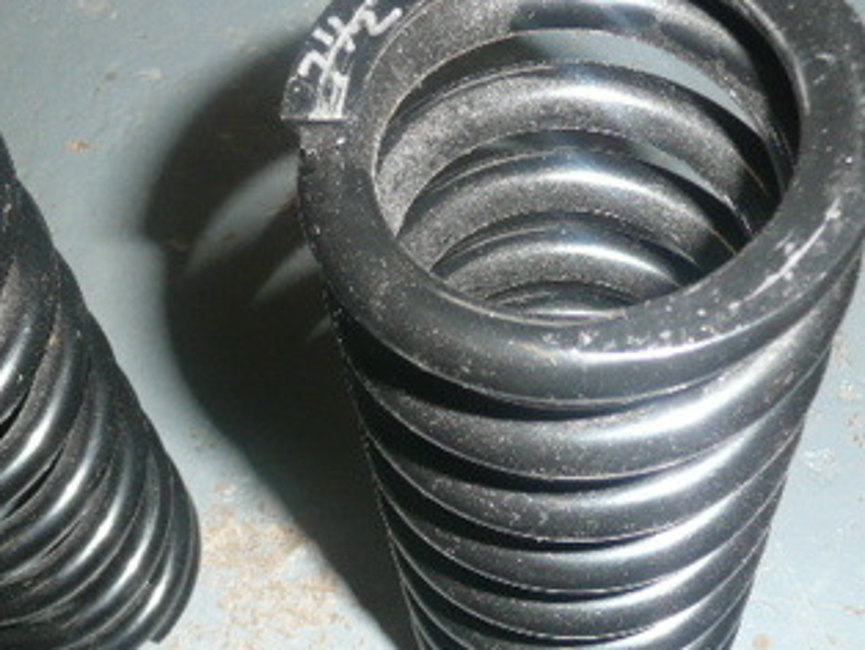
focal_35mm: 57
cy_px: 311
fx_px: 1425
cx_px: 218
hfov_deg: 33.1
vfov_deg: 25.7
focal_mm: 4.6
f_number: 3.3
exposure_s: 1/30
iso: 100
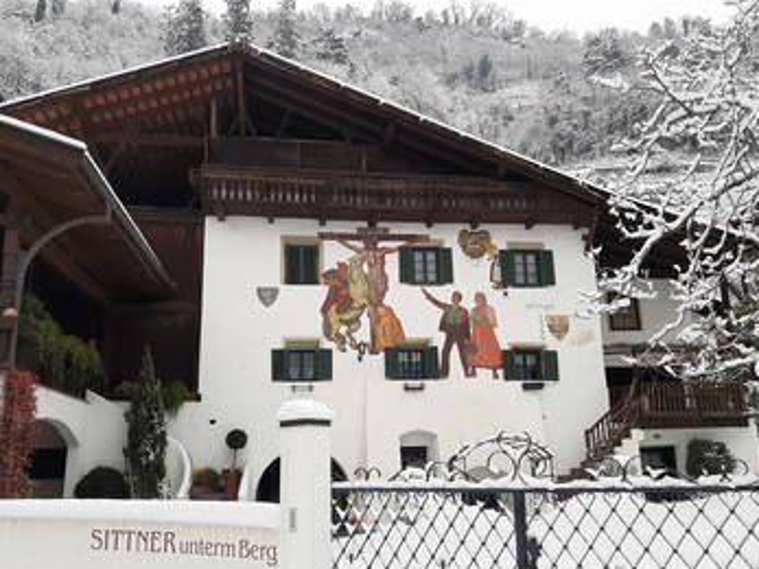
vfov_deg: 46.7
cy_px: 313
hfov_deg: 60.0
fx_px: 658
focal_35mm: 30
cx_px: 367
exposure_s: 1/451
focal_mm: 3.93
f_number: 1.7
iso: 40
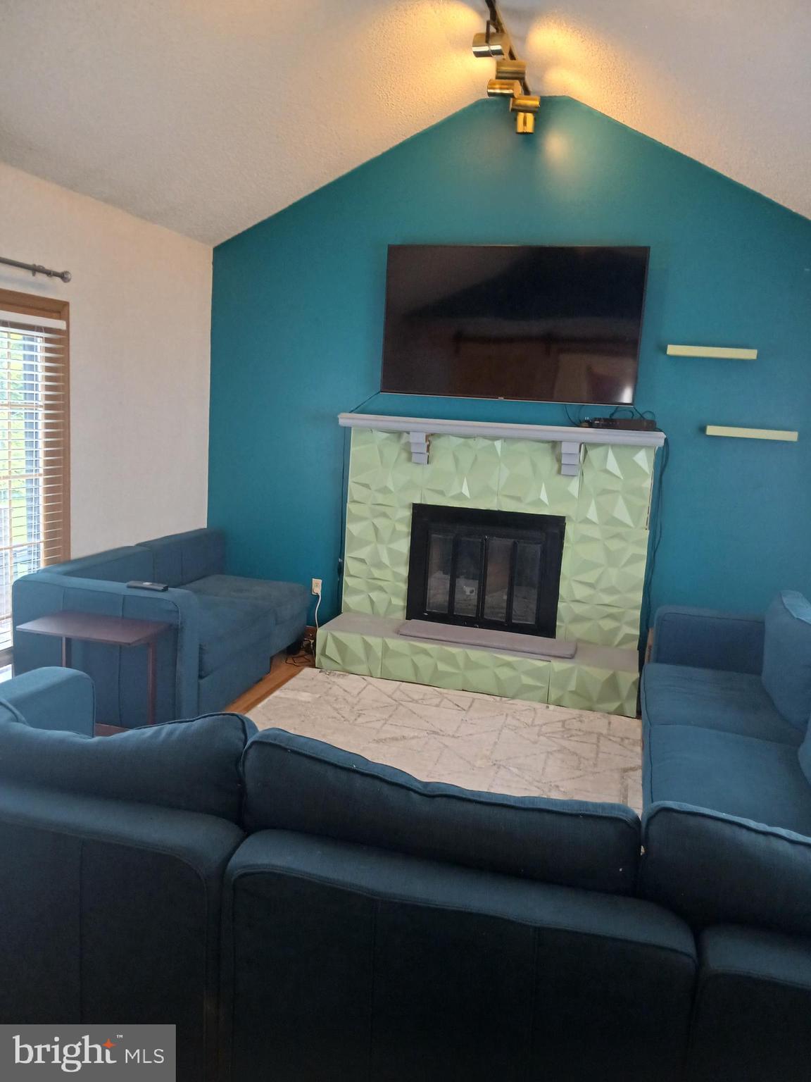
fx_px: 812
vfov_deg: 67.3
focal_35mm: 26
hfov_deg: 53.1
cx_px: 406
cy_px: 541
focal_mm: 3.98
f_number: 1.8
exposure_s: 1/40
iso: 250
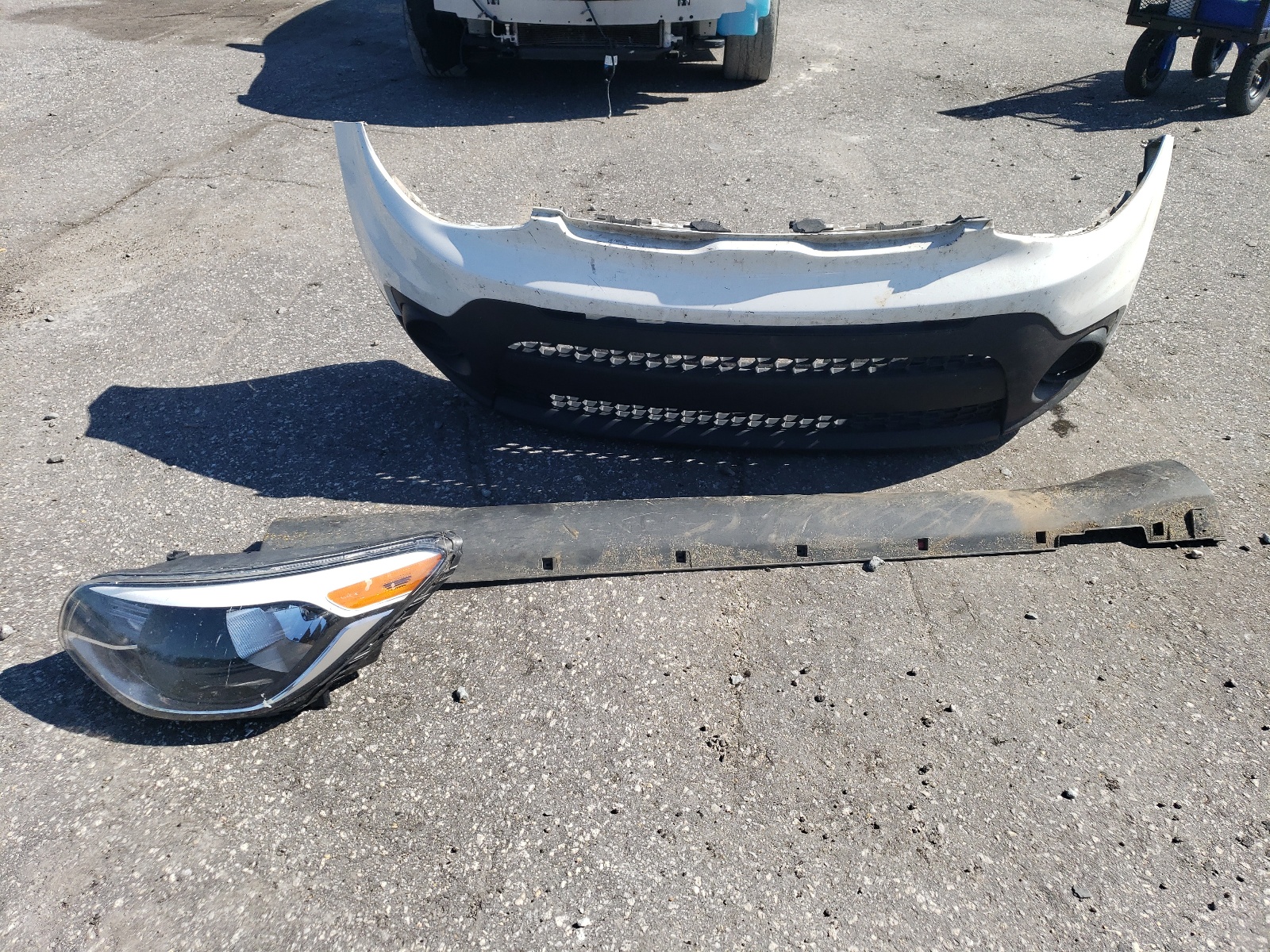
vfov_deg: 53.1
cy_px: 476
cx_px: 635
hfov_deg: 67.3
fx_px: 954
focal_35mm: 26
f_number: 1.5
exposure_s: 1/2000
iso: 50
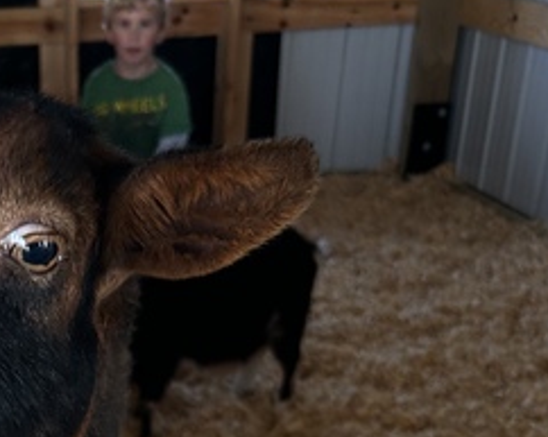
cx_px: -12
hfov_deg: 25.7
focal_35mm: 70
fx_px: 1134
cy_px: 541
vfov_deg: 20.3
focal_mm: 5.7
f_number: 1.5
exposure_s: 1/134
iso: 64
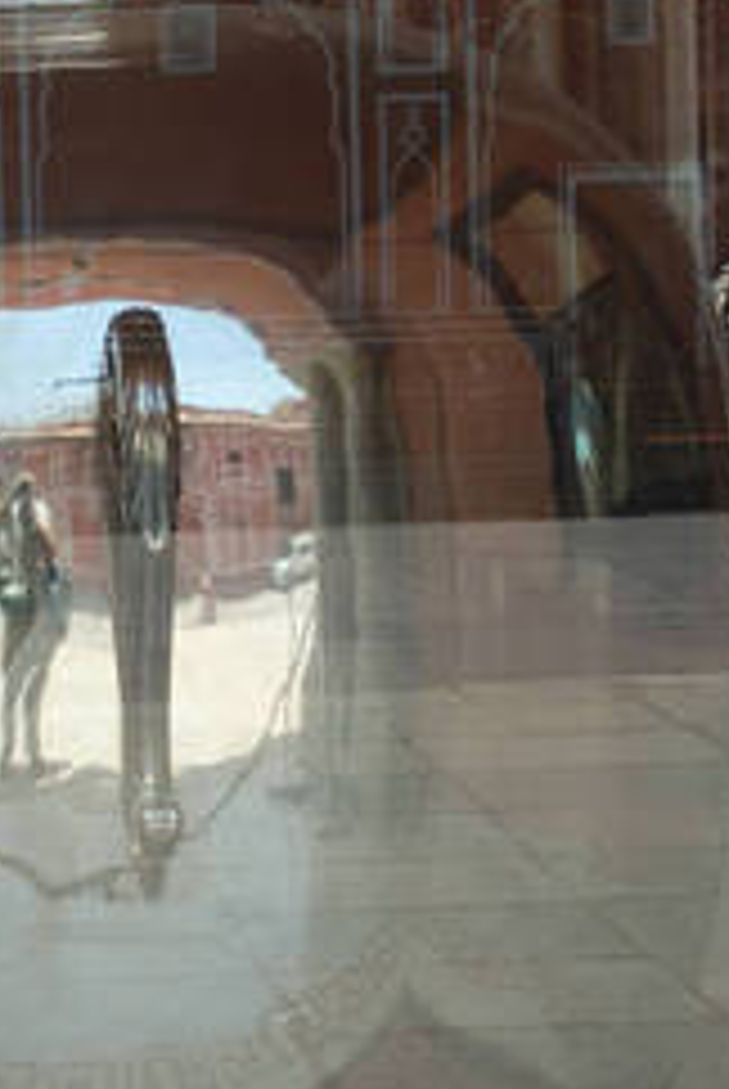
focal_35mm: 134
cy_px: 405
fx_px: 4072
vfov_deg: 15.2
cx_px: 81
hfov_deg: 10.2
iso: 100
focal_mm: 31
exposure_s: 1/60
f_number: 8
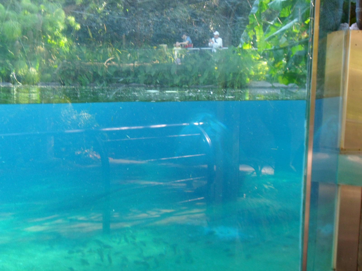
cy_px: 136
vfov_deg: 34.3
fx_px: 439
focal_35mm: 42
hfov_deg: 44.8
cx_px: 181
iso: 160
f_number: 4
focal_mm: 6.5
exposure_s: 1/30
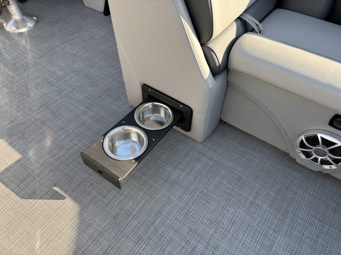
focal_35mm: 26
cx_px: 170
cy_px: 128
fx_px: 256
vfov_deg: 53.1
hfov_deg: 67.3
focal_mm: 5.96
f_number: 1.6
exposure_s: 1/493
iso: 50
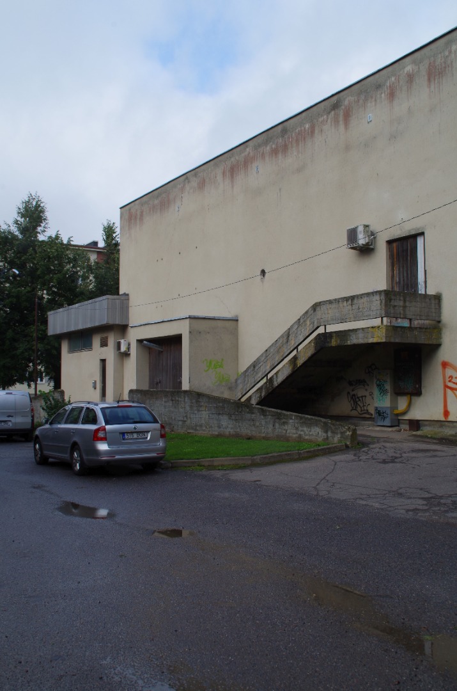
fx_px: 689
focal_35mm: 36
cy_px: 346
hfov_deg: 36.7
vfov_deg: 53.2
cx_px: 228
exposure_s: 1/125
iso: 160
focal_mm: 24
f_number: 11
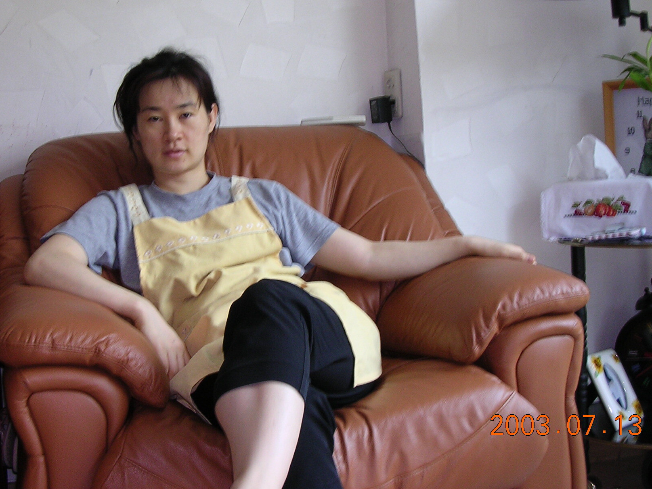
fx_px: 979
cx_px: 254
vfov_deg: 27.9
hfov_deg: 36.7
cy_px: 180
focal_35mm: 52
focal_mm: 6.2
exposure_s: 1/30
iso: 100
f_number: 2.9
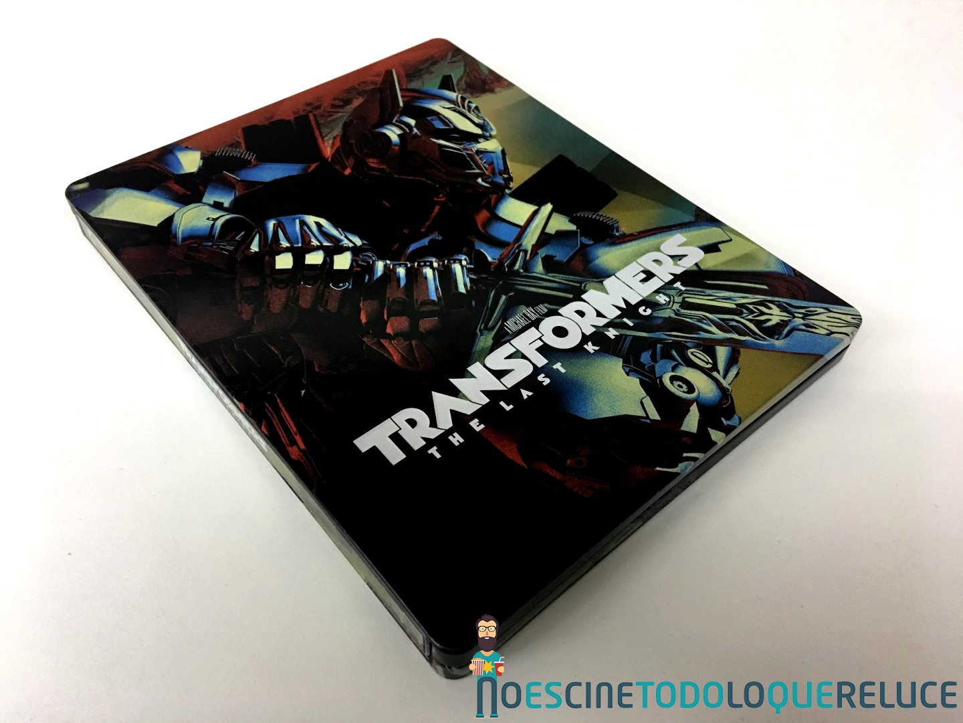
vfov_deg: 48.2
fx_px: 807
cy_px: 362
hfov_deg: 61.7
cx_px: 482
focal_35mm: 29
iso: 80
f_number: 2.2
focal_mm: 4.15
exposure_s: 1/17
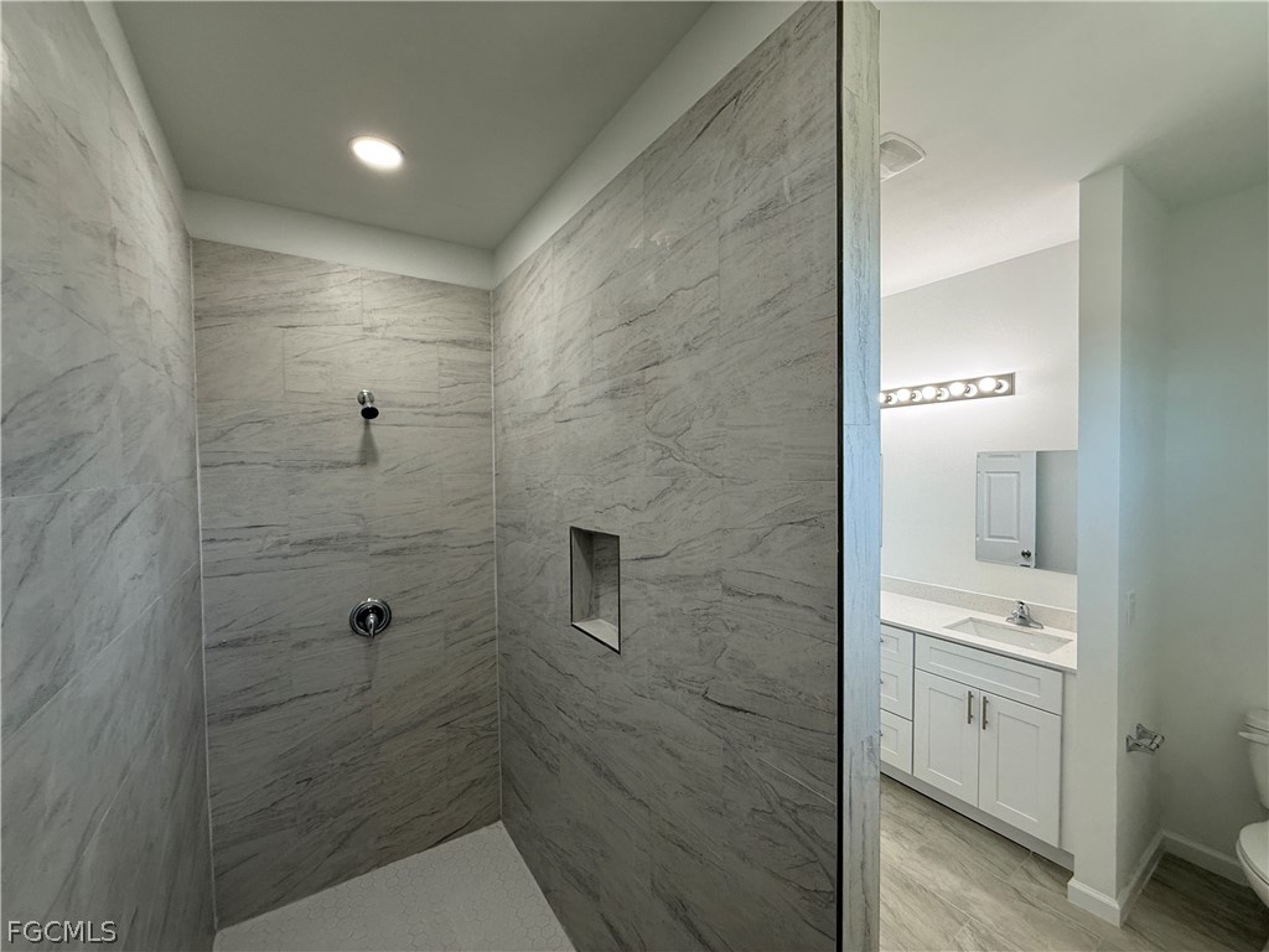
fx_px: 513
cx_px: 634
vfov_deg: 85.7
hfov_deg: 102.1
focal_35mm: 14
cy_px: 476
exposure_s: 1/120
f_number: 2.2
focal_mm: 2.22
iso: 100
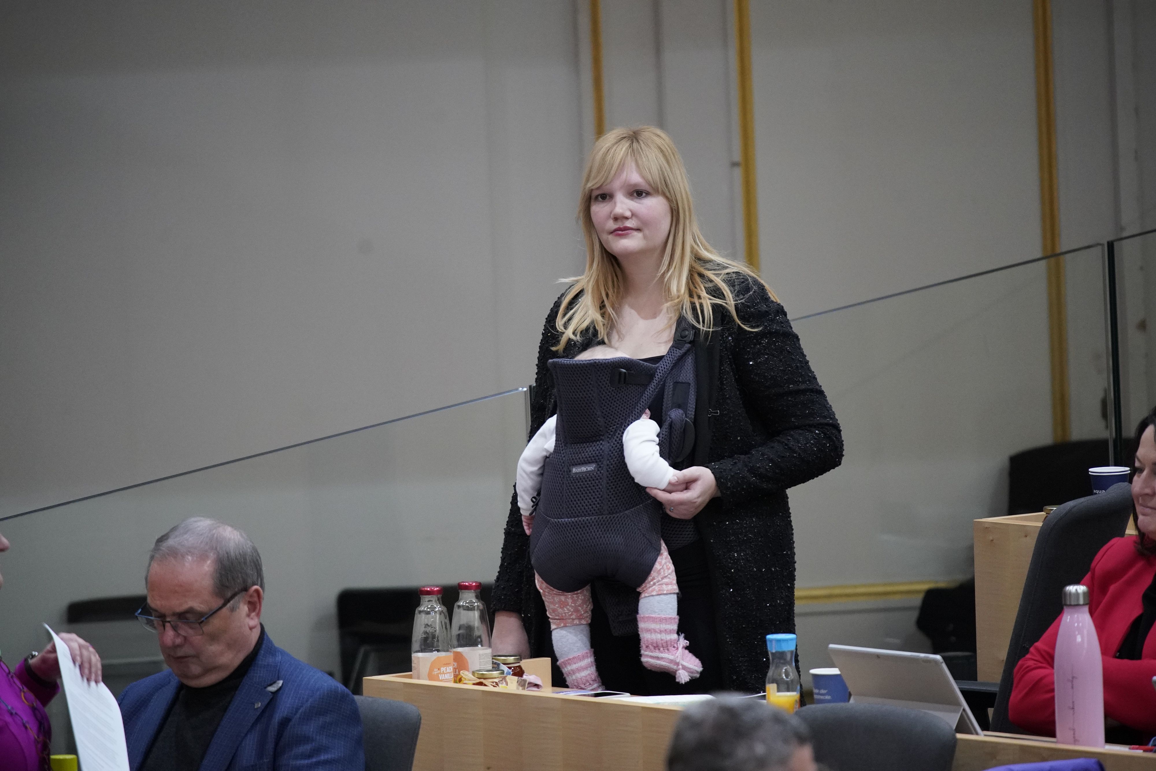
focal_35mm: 600
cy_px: 386
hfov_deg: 3.4
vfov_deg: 2.3
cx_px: 578
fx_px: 19266
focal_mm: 600
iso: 6400
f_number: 6.3
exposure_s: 1/250
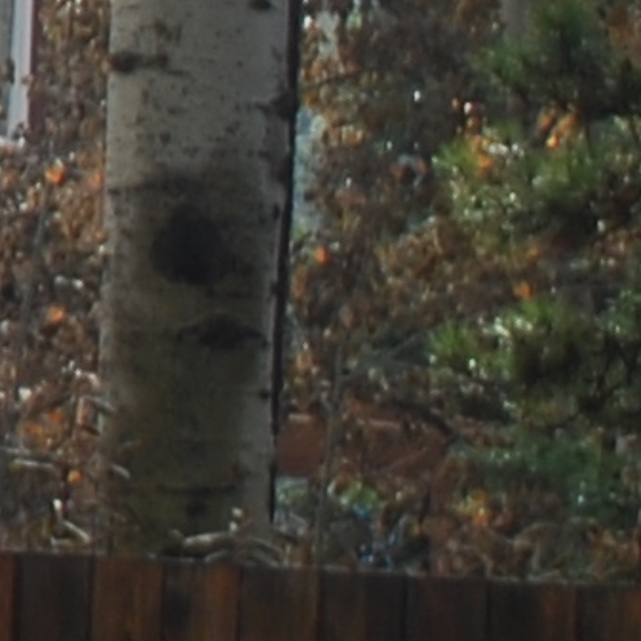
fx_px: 9218
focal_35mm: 440
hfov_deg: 3.7
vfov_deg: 3.9
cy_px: -924
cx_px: -2341
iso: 100
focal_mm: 30
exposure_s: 1/125
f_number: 5.6
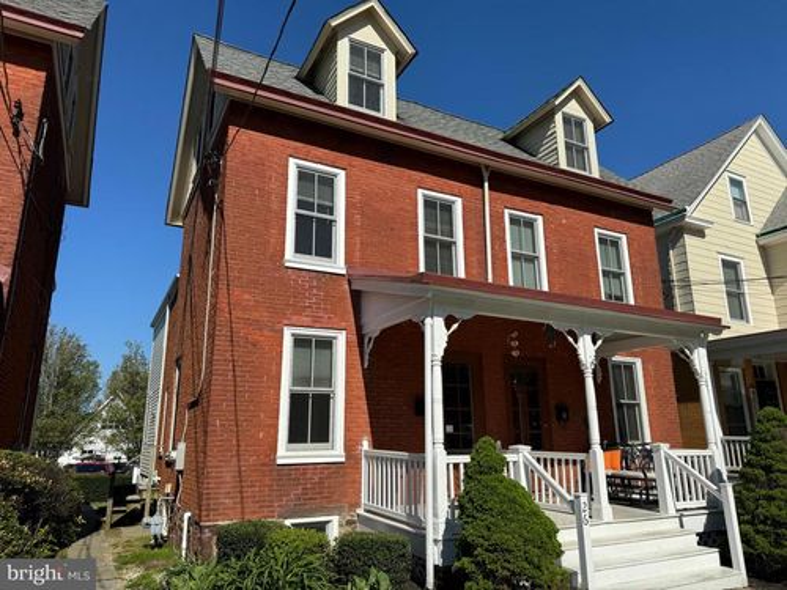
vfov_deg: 56.8
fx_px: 546
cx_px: 394
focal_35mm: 24
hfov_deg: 71.6
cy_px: 295
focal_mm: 6.76
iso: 80
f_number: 1.78
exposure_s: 1/6410
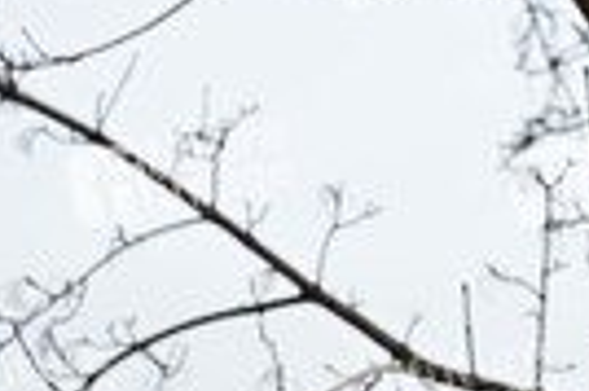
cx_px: 943
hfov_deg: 8.5
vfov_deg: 5.8
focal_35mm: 236
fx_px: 3856
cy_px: 66
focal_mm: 70
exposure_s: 1/250
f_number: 4.5
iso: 100
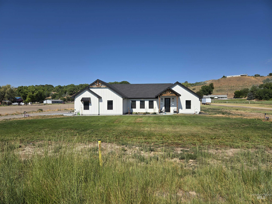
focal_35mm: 23
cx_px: 136
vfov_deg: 58.9
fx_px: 181
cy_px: 102
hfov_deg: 73.9
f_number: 1.8
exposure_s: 1/3194
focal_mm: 5.4
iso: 25
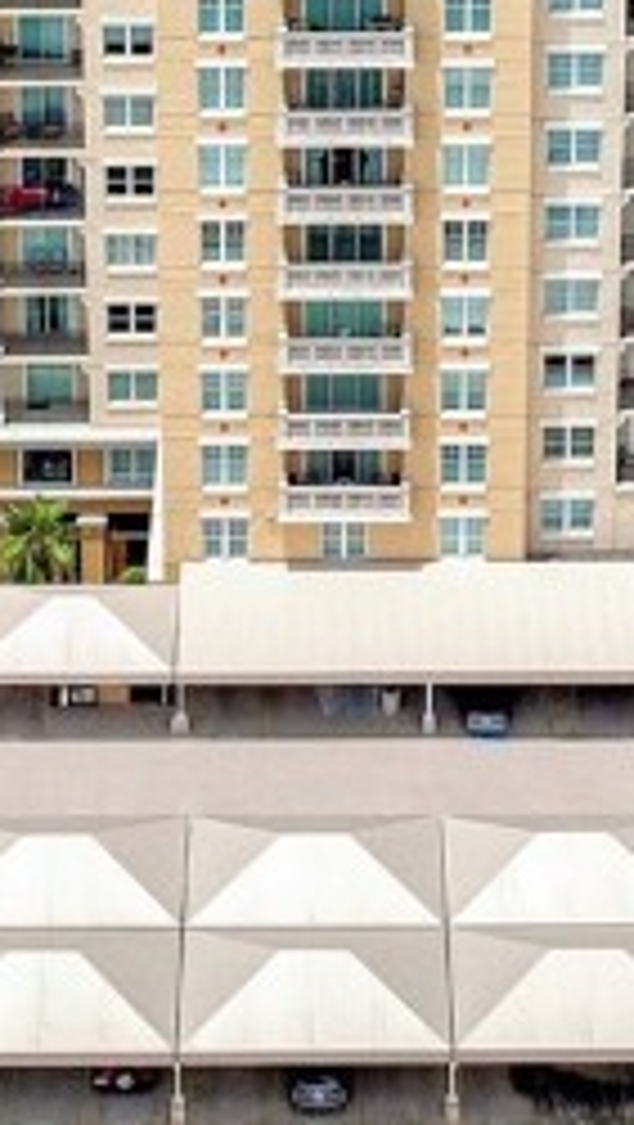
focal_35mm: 107
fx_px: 3191
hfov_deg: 11.3
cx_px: 351
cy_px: -598
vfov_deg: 17.7
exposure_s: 1/4000
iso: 100
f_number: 3.5
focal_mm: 12.3
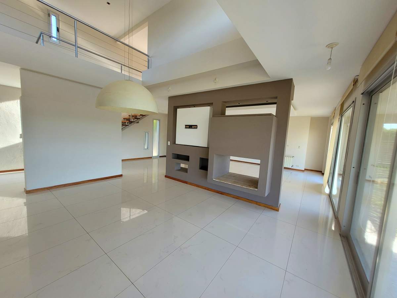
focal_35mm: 13
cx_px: 198
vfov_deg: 89.9
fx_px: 149
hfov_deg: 106.2
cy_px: 149
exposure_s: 1/100
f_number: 2.2
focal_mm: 1.74
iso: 80
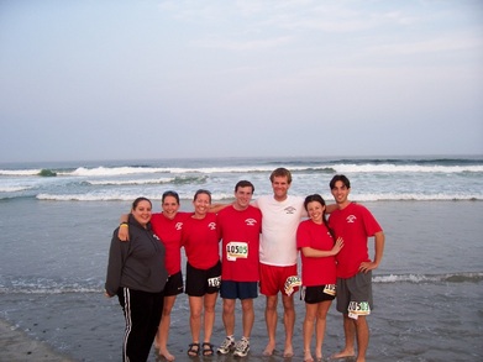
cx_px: 242
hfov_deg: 54.0
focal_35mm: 34
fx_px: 474
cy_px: 181
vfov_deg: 41.8
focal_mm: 5.6
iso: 80
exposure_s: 1/267
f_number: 2.7
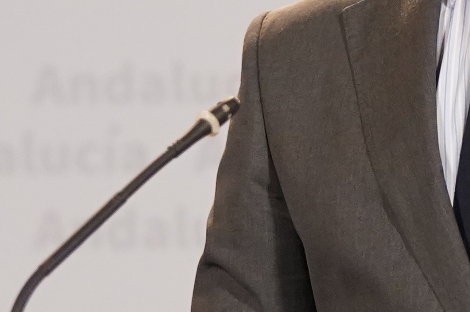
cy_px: 69
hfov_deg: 3.4
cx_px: 629
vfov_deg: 2.3
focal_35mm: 599
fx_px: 7812
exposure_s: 1/500
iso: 4000
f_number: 2.8
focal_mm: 110
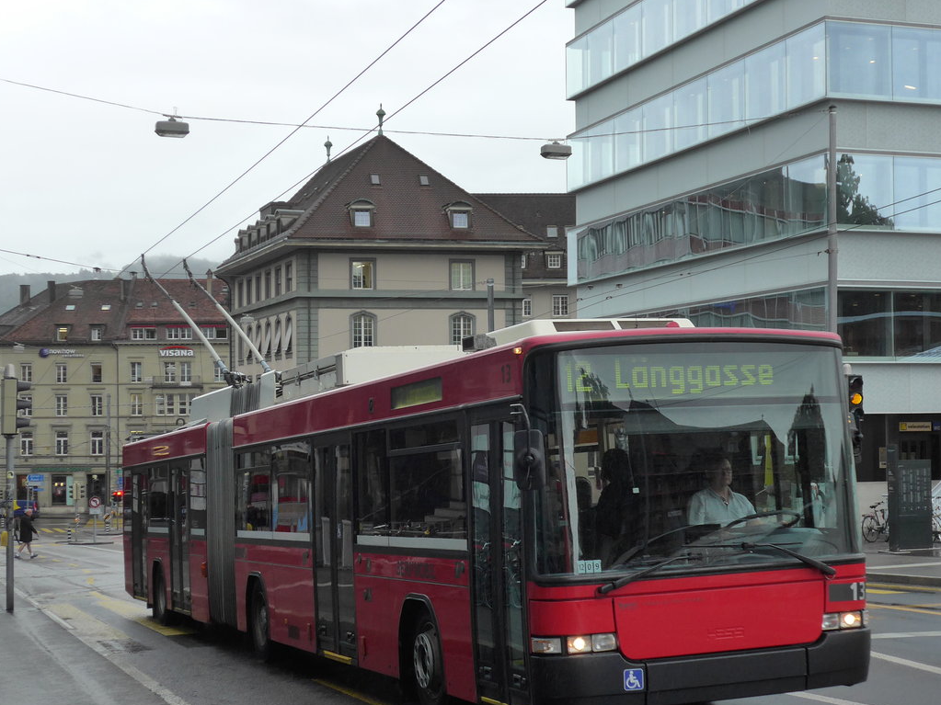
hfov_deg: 31.6
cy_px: 389
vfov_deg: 24.0
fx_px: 1658
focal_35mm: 61
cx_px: 531
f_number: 3.3
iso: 250
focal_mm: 10.7
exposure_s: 1/250
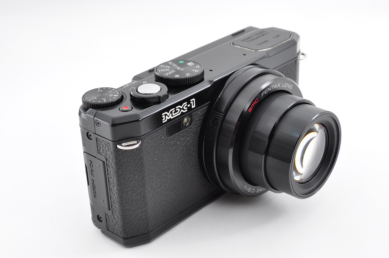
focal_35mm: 60
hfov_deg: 33.4
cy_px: 129
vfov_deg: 22.6
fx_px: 648
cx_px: 194
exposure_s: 1/200
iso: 200
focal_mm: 40
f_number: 18
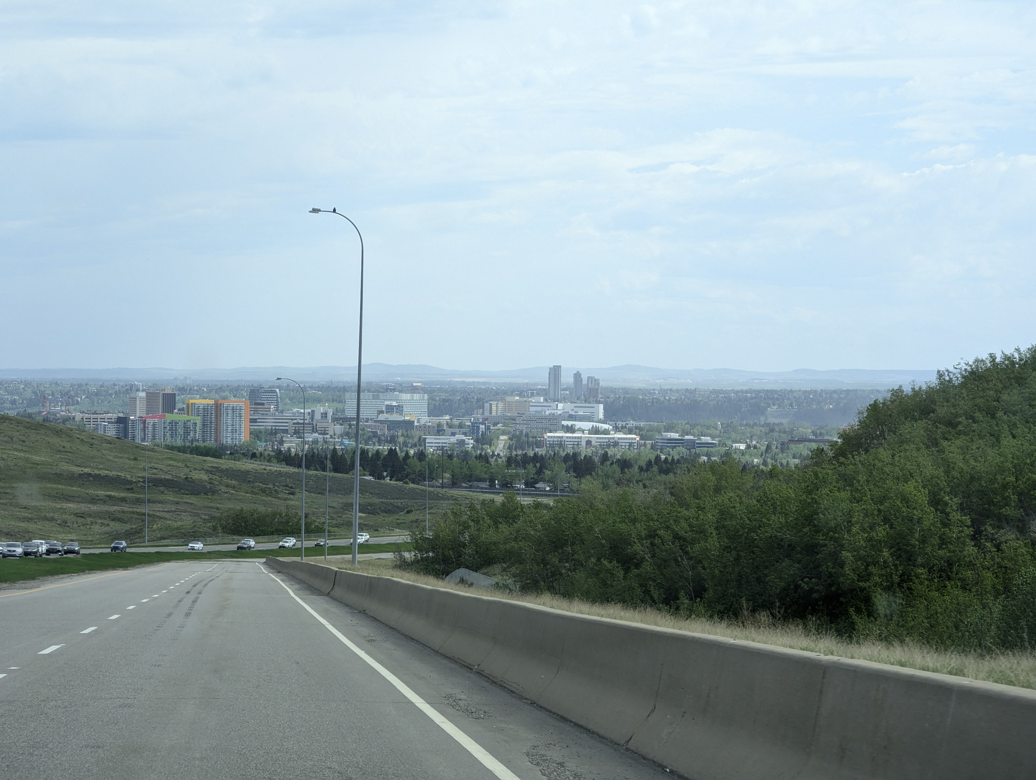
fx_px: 3177
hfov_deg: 18.5
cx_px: 518
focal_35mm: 106
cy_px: 390
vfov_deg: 14.0
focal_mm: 19
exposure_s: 1/401
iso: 47
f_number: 3.5
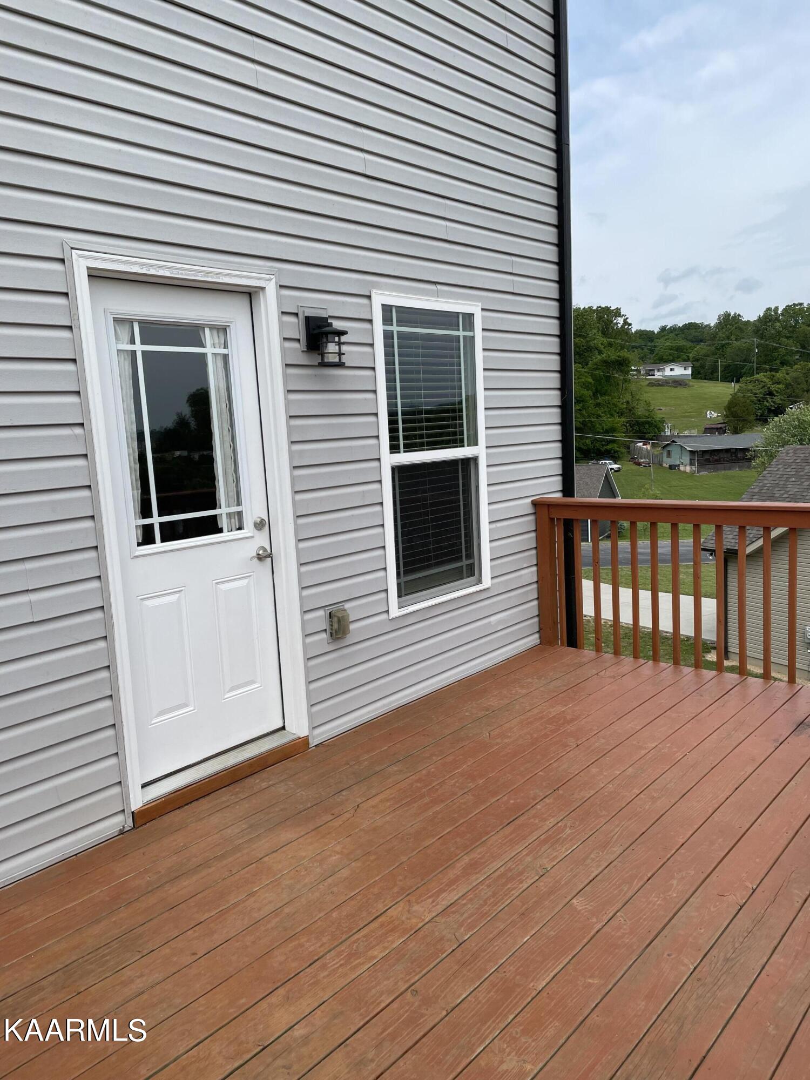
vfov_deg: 67.3
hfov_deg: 53.1
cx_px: 405
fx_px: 811
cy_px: 540
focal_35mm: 26
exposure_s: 1/4132
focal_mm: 4.2
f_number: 1.6
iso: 32
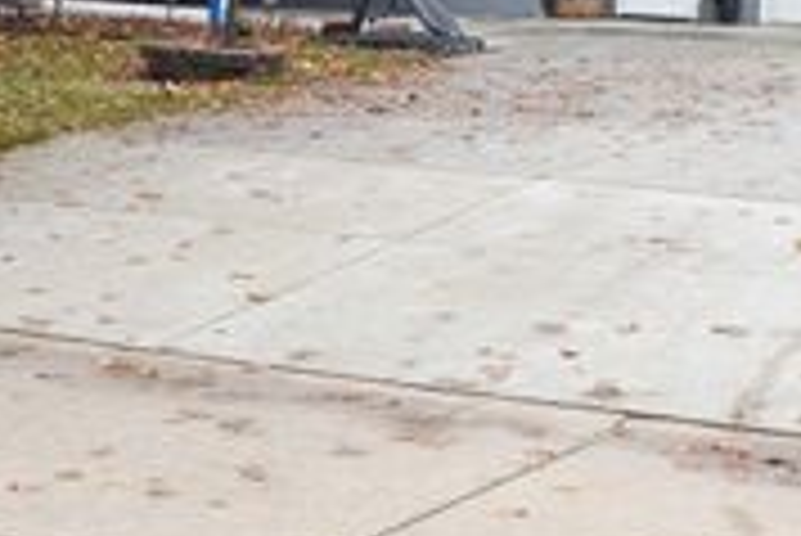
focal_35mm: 101
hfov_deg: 20.1
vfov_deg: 13.4
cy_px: -23
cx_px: 531
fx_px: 2249
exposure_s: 1/40
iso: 140
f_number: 4
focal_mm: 24
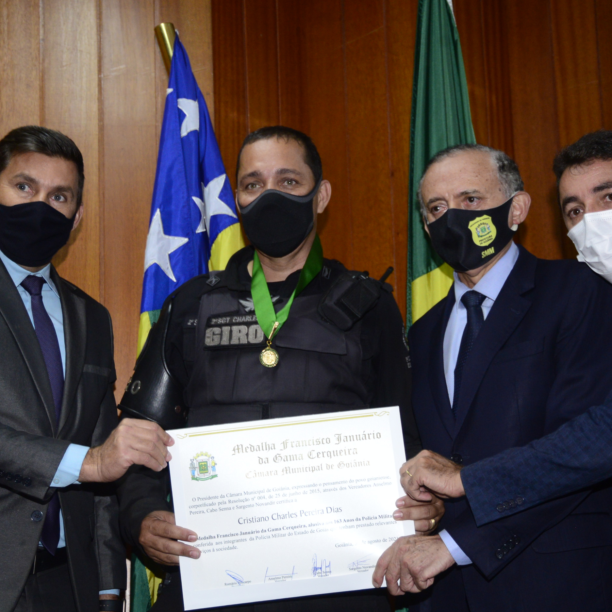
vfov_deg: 24.3
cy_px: 326
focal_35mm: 71
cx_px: 323
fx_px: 1420
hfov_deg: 24.3
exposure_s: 1/125
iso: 2500
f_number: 5.6
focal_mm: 52
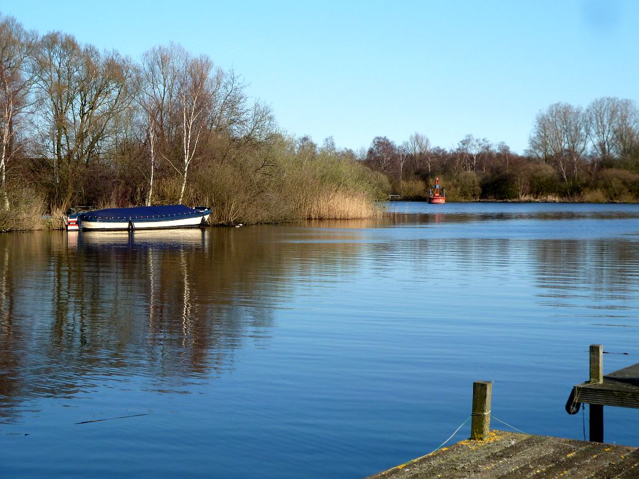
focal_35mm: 78
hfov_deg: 25.0
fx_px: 1440
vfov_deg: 18.9
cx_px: 320
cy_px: 240
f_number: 4.2
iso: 80
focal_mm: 12.8
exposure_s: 1/400
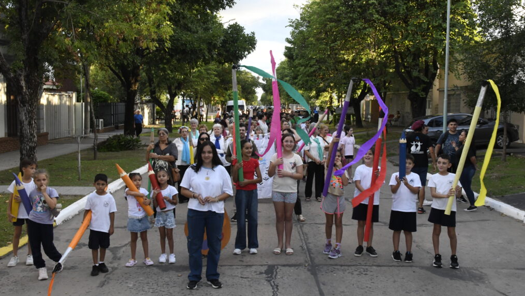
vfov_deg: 31.2
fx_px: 529
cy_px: 148
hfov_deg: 52.8
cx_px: 261
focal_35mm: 38
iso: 3200
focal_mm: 24
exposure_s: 1/125
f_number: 20
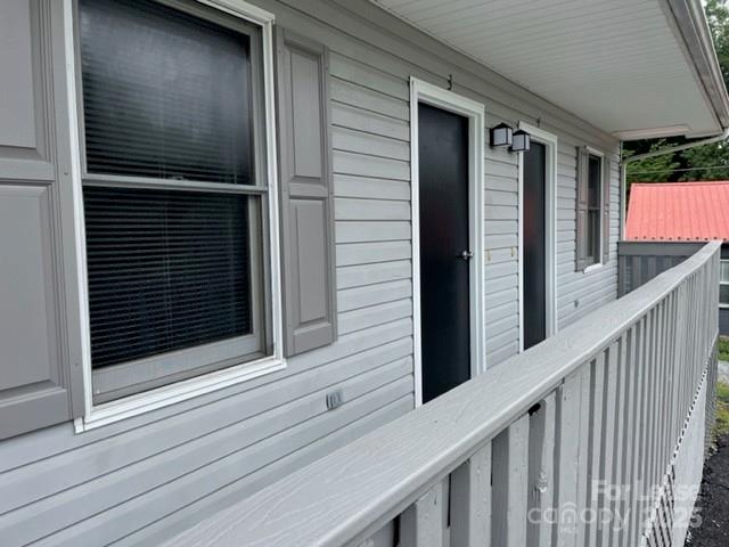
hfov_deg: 67.3
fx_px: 548
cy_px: 274
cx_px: 364
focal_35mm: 26
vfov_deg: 53.1
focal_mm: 4.2
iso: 32
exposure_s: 1/690
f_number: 1.6
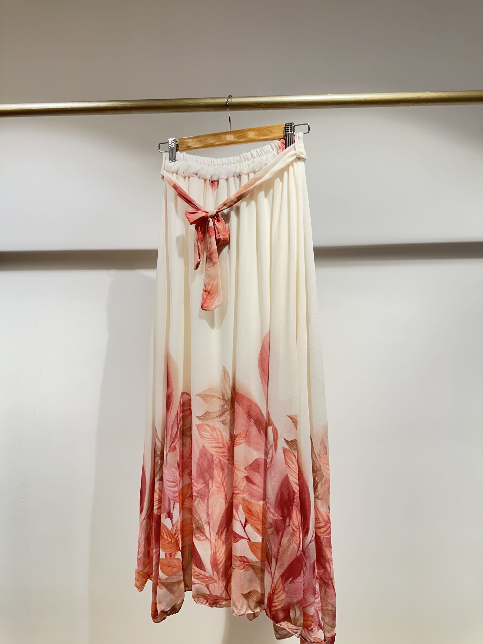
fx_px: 446
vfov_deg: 71.6
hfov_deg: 56.8
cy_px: 322
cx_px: 242
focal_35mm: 24
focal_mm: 6.86
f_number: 1.78
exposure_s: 1/100
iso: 80
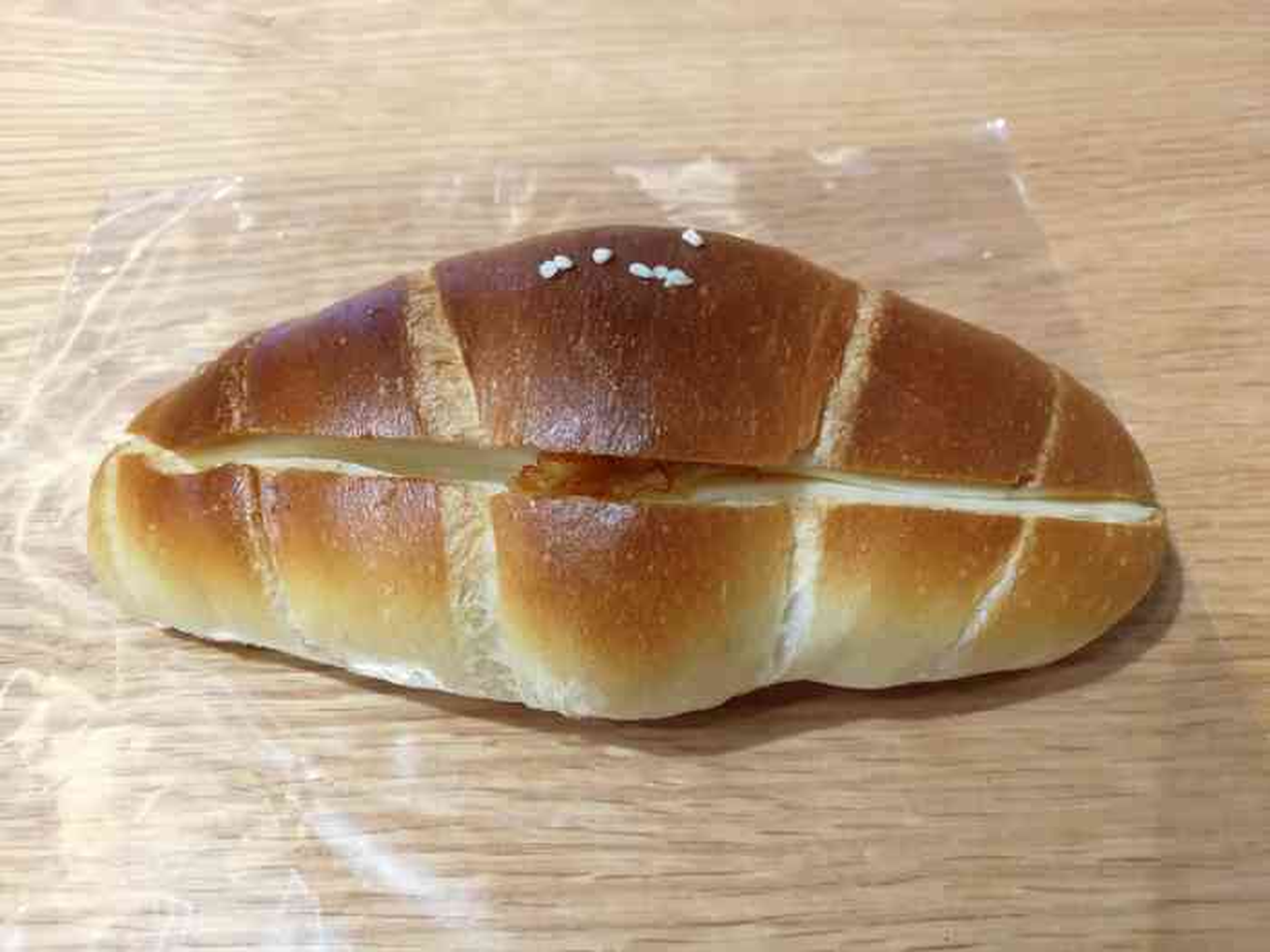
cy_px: 476
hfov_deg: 65.3
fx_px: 991
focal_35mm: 27
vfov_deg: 51.4
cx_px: 635
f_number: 2.2
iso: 125
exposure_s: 1/33.3
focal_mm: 3.84
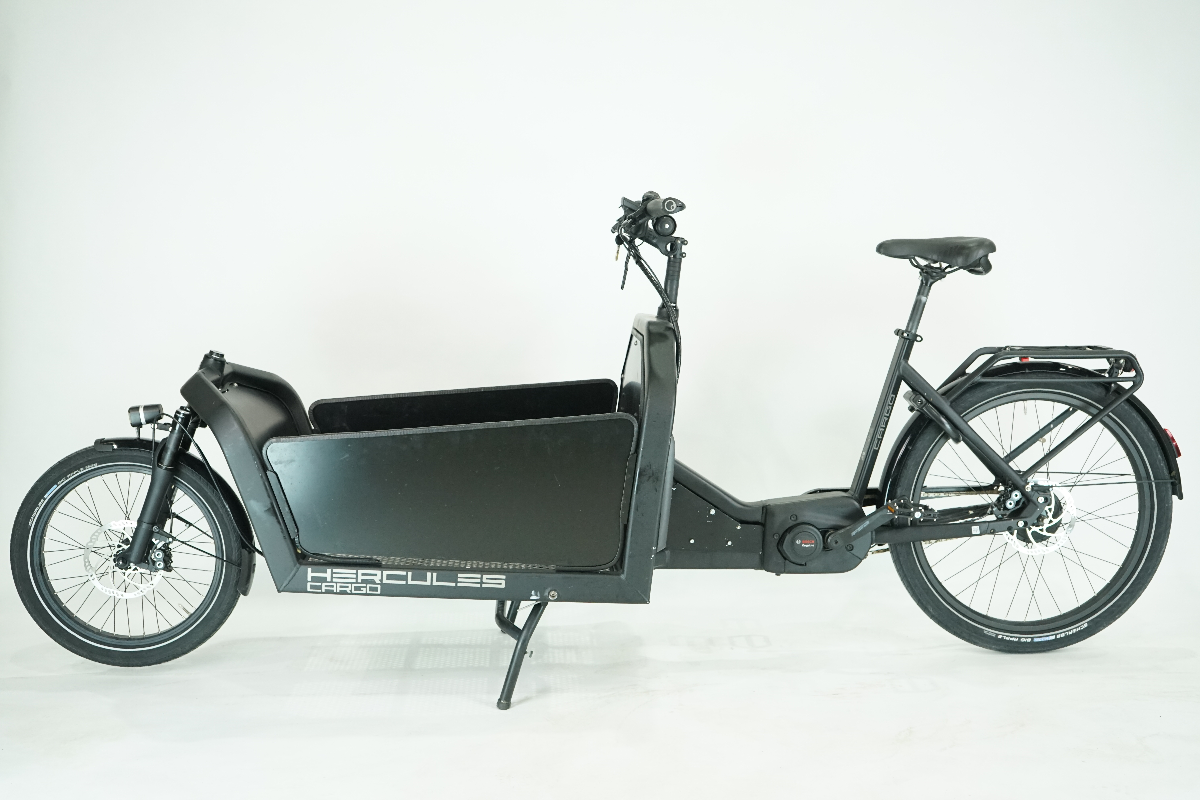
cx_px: 600
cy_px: 400
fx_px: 1233
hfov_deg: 51.9
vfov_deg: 35.9
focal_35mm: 37
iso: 2500
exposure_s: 1/200
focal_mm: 37
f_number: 5.6
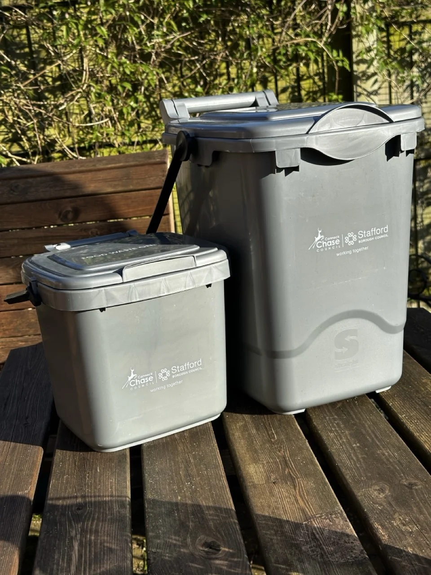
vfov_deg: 39.7
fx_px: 797
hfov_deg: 30.3
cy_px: 288
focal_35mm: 48
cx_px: 216
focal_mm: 6.86
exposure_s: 1/2410
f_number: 1.78
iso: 64
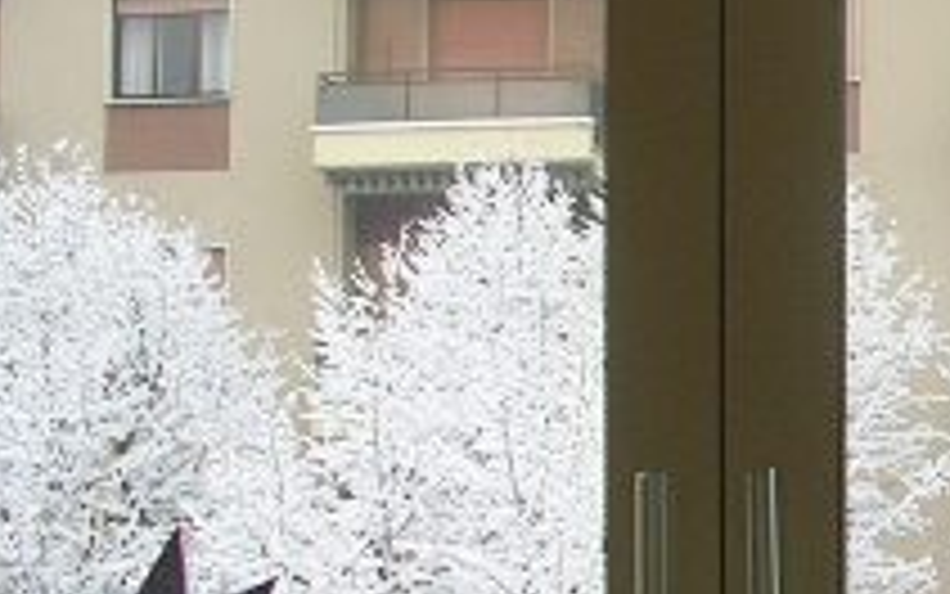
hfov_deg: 16.3
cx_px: 1184
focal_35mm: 122
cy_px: 468
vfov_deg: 10.7
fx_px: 3159
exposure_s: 1/137
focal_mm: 5.8
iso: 50
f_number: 2.8
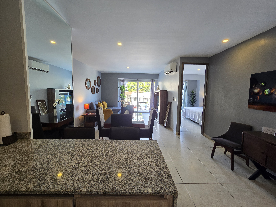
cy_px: 104
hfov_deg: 106.2
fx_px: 104
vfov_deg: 89.9
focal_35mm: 13
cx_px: 138
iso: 100
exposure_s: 1/60
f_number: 2.2
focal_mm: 2.2
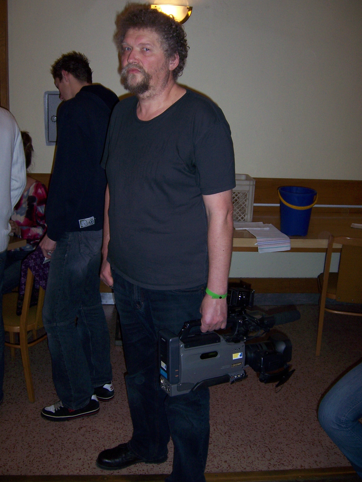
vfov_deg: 50.1
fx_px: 516
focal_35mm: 37
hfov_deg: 38.7
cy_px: 244
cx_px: 183
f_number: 2.8
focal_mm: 6.2
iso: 125
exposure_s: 1/60
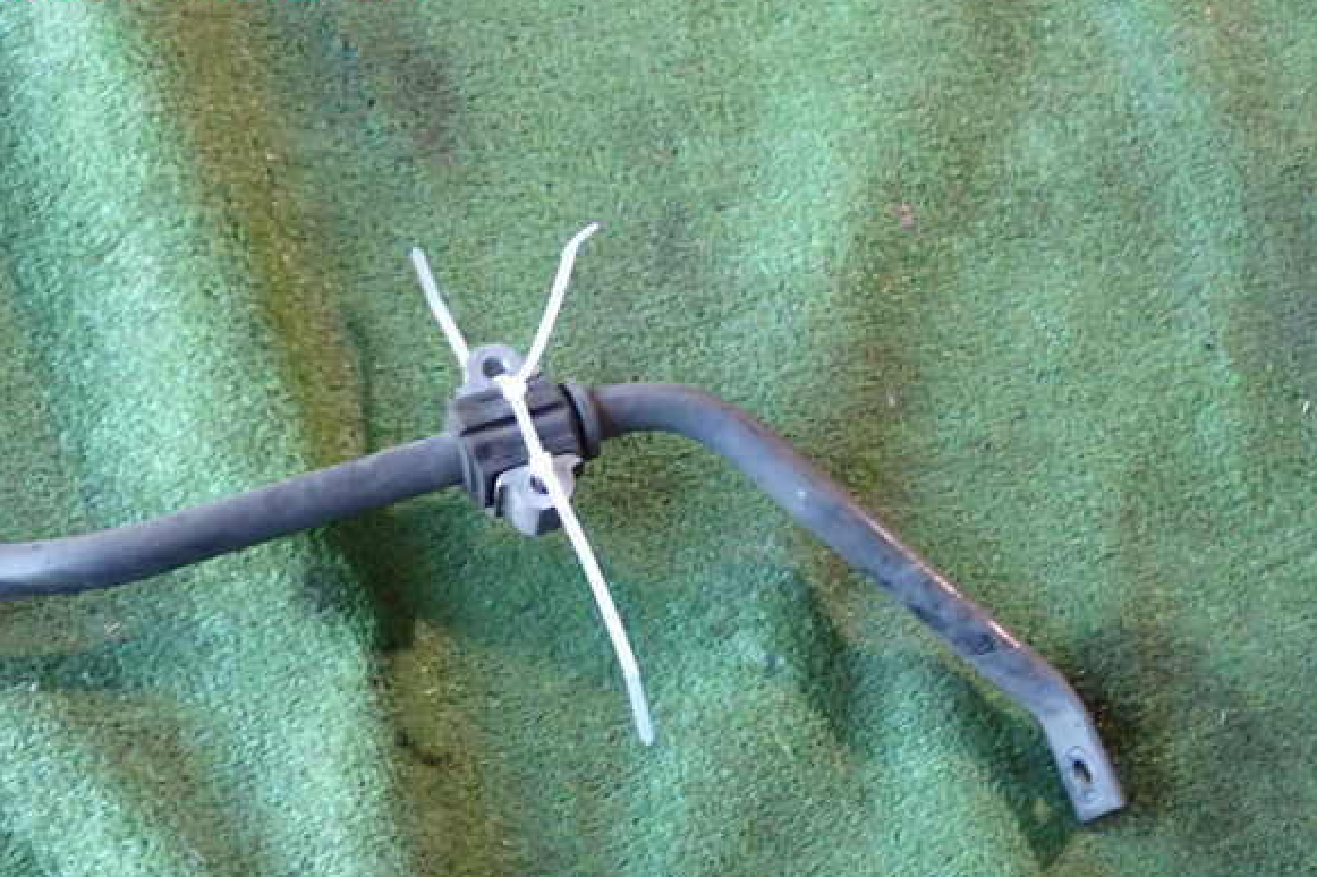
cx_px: 676
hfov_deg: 34.5
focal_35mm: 58
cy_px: 458
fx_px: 2121
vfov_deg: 23.4
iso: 500
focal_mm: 9.65
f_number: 3.3
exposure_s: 1/50
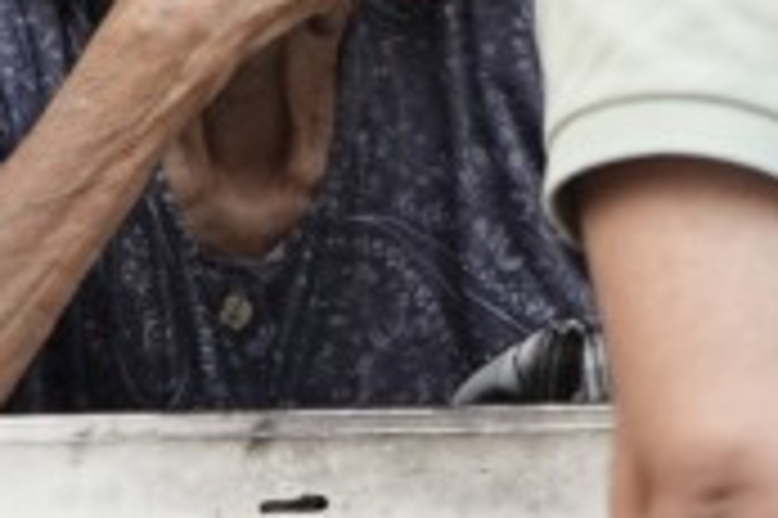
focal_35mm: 383
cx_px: 387
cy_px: -261
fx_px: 8269
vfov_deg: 3.6
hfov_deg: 5.4
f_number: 4
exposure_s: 1/250
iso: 640
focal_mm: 70
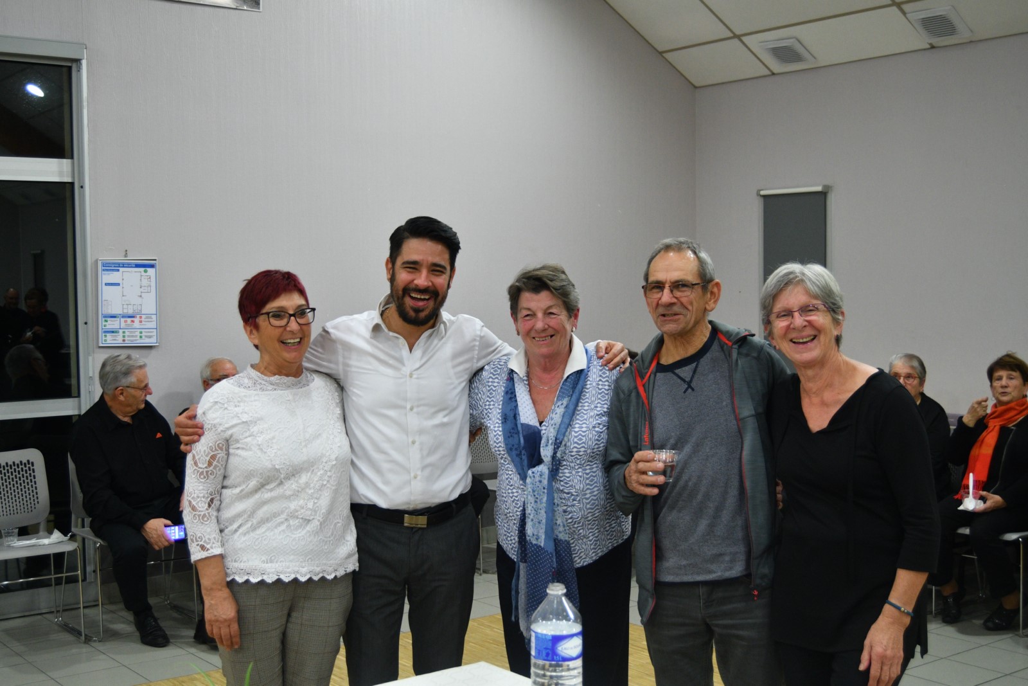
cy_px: 343
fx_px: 1328
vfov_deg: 28.9
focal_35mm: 46
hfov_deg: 42.3
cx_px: 514
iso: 1400
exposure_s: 1/50
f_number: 4.2
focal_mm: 31
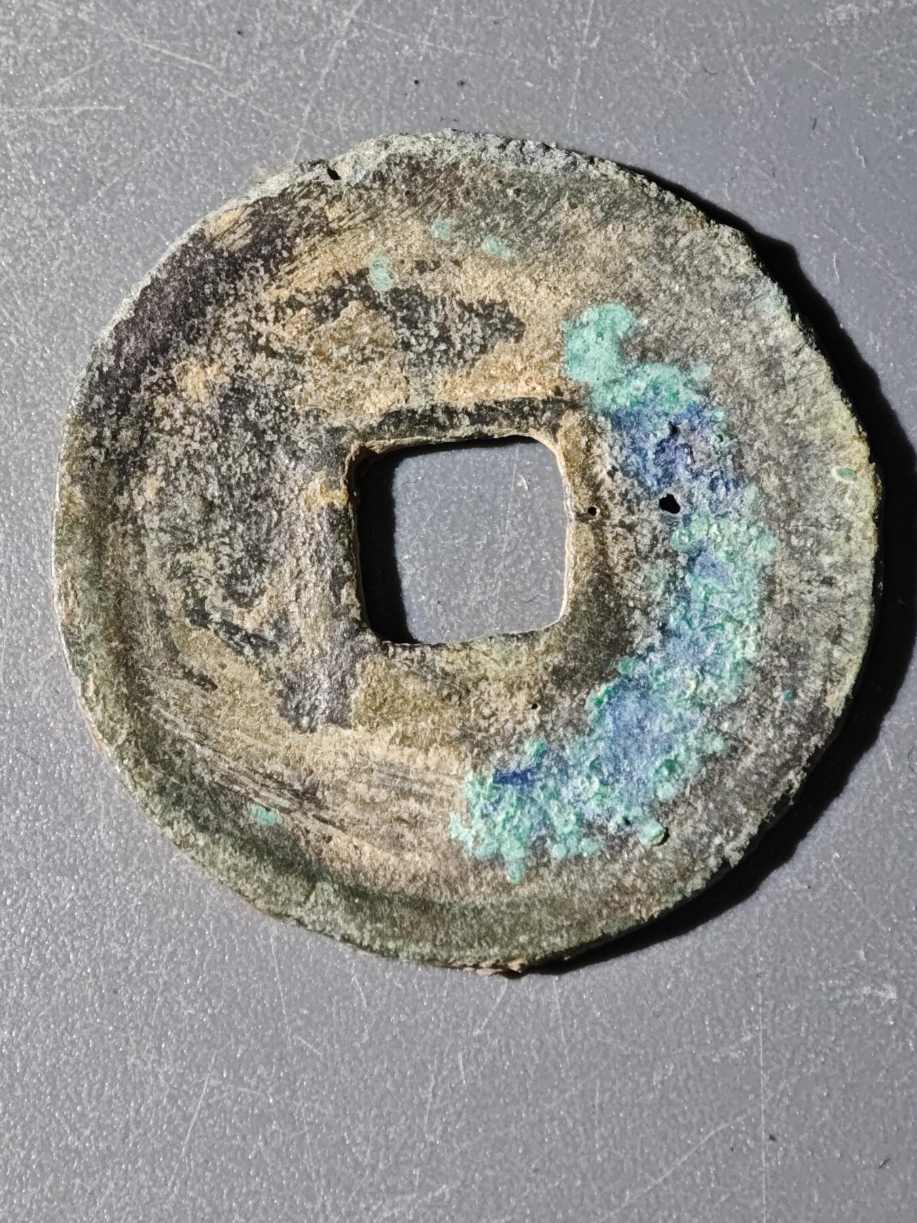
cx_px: 458
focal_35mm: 95
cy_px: 612
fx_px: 3355
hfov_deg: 15.6
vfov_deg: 20.7
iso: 500
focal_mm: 9
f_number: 2
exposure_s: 1/100
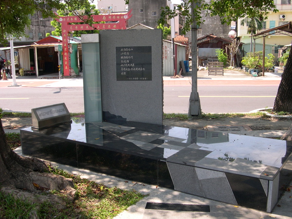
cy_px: 110
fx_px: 321
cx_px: 146
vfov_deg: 37.7
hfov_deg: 49.0
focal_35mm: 38
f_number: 7.6
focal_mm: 8
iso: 100
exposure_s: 1/79.8
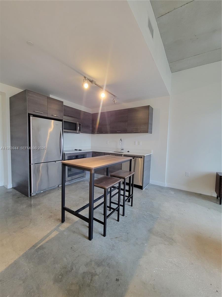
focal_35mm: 13
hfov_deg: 89.9
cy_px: 148
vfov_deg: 106.2
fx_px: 111
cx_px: 111
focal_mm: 2.2
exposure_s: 1/40
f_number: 2.2
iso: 320
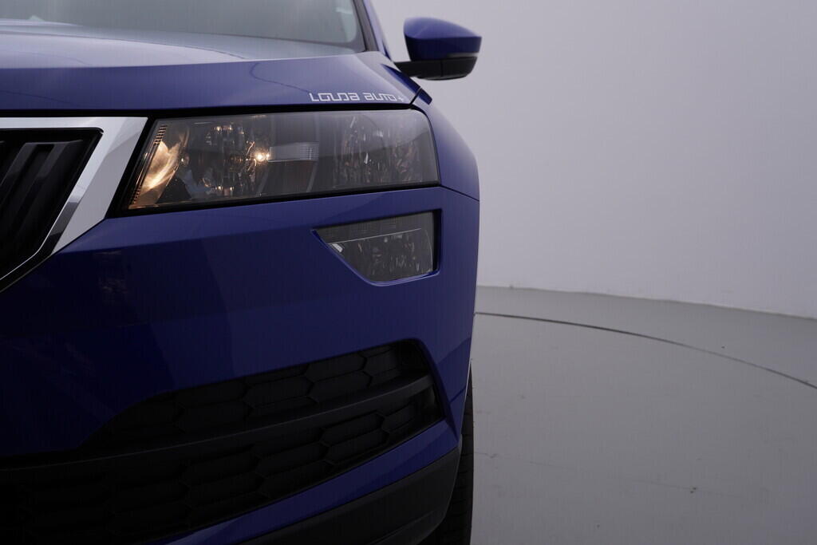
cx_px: 408
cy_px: 272
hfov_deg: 53.1
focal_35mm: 36
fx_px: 817
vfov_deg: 36.9
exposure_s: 1/125
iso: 125
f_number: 5
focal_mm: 24
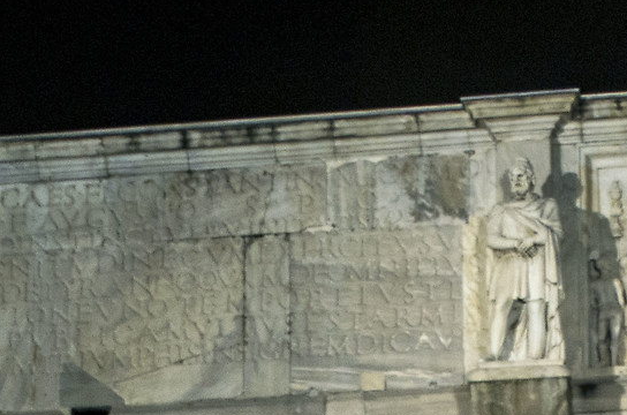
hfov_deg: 12.0
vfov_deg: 7.7
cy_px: 782
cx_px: 202
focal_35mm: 172
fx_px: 2989
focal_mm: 26
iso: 400
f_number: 11
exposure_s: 1.2
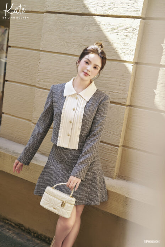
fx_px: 344
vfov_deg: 39.6
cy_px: 124
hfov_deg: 27.0
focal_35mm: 50
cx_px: 82
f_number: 4
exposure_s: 1/320
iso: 400
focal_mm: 50
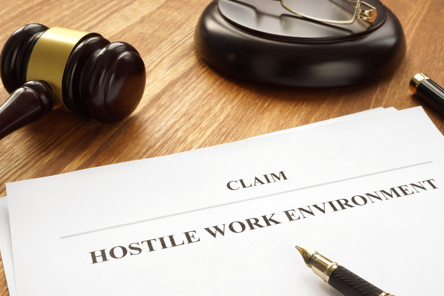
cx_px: 222
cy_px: 148
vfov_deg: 29.9
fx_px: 555
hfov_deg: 43.6
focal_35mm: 45
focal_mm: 30
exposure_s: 1/6
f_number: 20
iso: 200
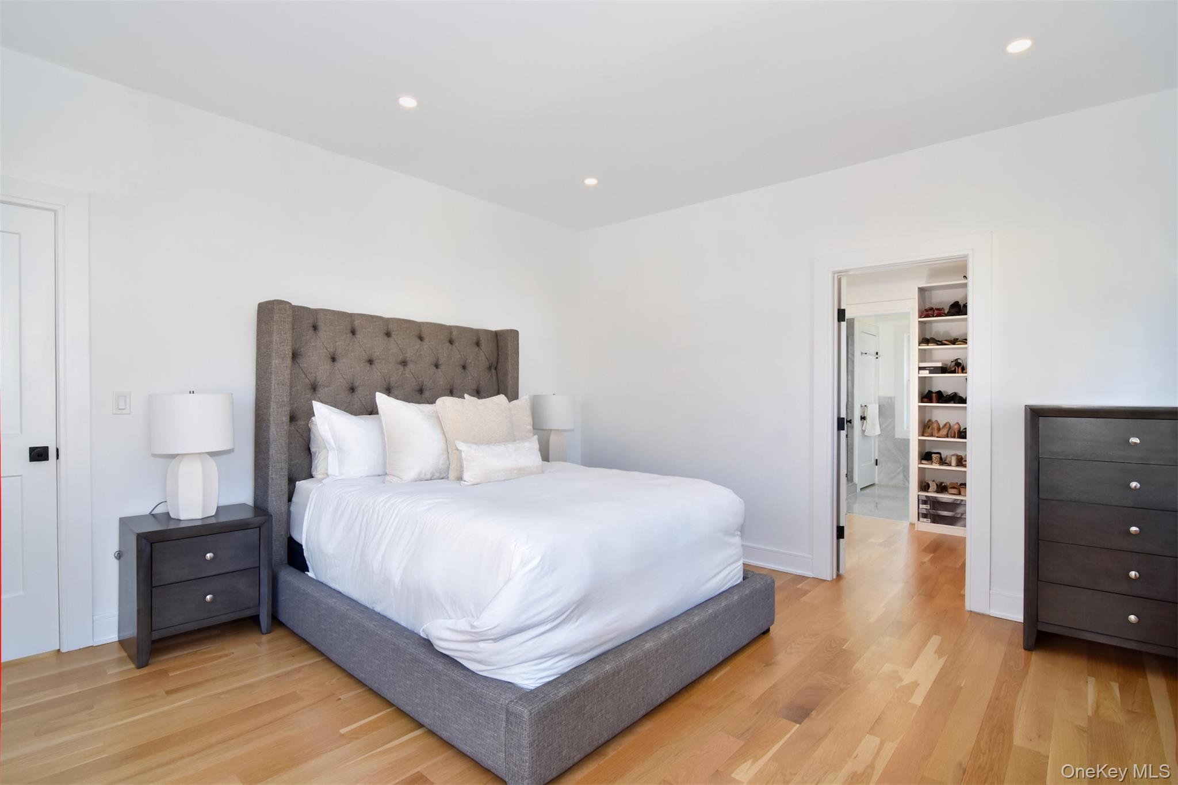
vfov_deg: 72.0
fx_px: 540
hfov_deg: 95.0
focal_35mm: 16
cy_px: 392
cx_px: 589
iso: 640
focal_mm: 11
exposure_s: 1/60
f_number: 11
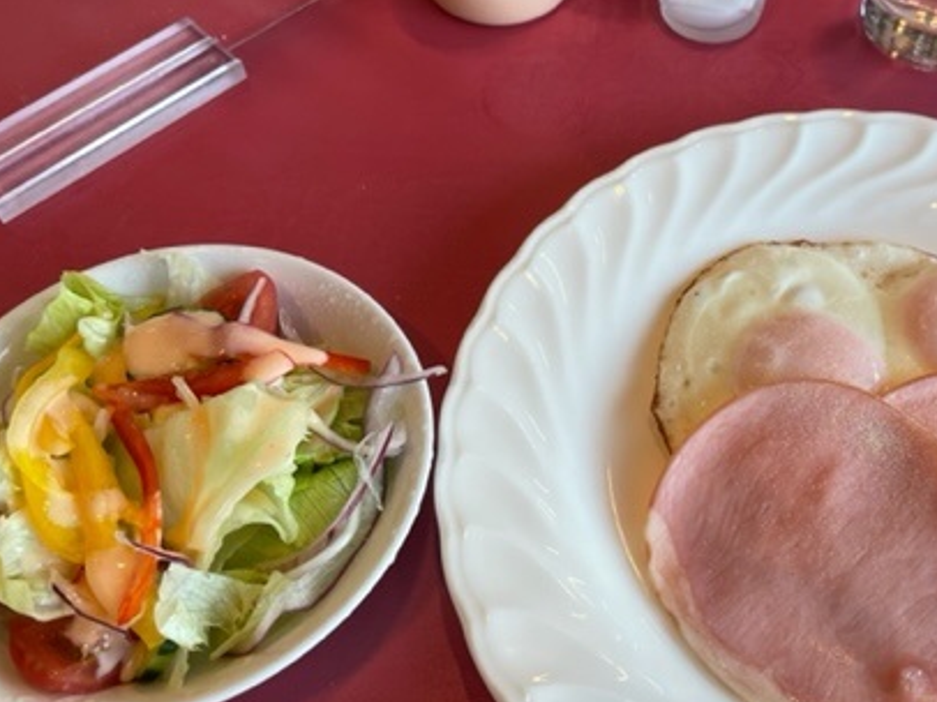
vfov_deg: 35.0
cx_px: 614
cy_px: 282
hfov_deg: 45.2
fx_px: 1109
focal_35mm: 41
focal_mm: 4.2
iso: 32
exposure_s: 1/125
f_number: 1.6
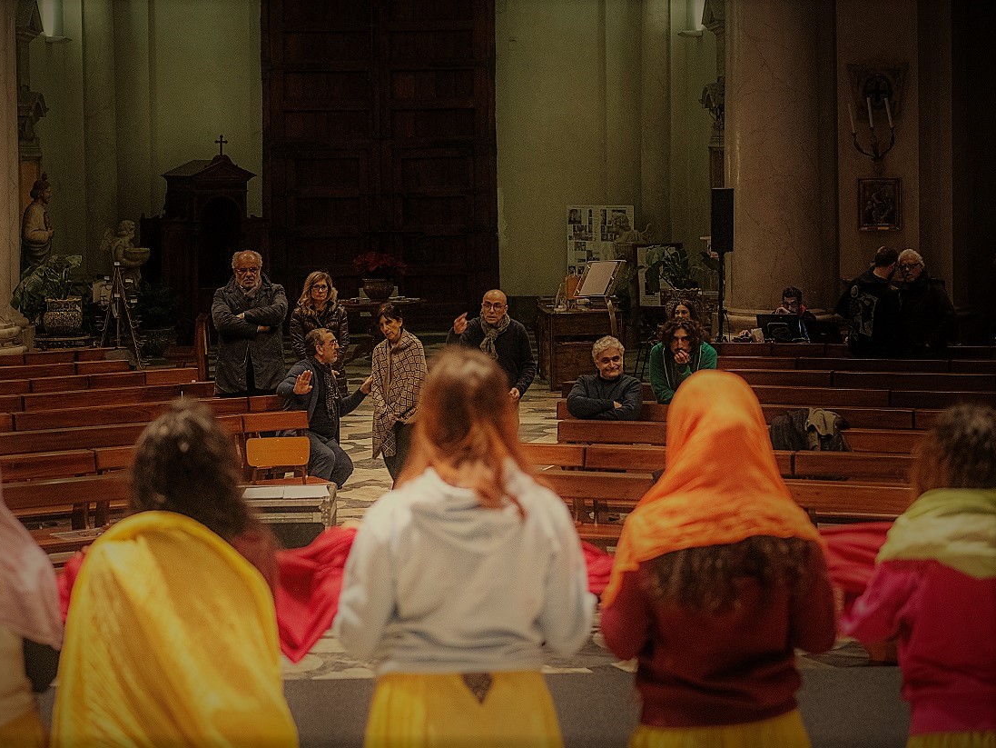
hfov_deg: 25.6
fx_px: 2187
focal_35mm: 76
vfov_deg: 19.4
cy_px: 374
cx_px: 441
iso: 2500
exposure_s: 1/80
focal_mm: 70
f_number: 2.8
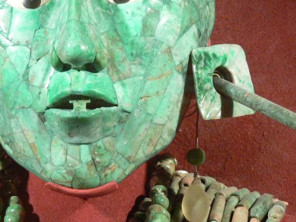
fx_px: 1874
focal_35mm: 219
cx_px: 89
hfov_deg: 9.0
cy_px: 59
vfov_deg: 6.8
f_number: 3.2
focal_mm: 19.4
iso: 200
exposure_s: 1/8
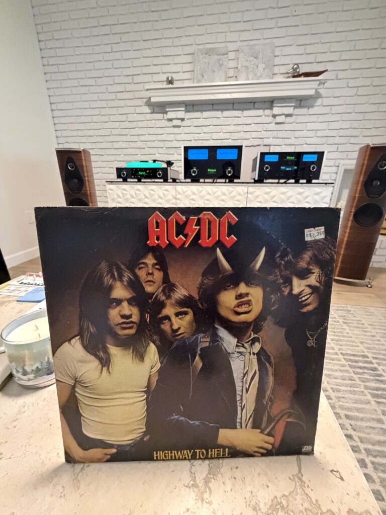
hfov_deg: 85.7
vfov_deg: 102.1
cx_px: 193
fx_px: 208
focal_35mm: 14
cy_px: 258
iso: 1250
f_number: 2.2
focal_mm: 2.22
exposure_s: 1/60
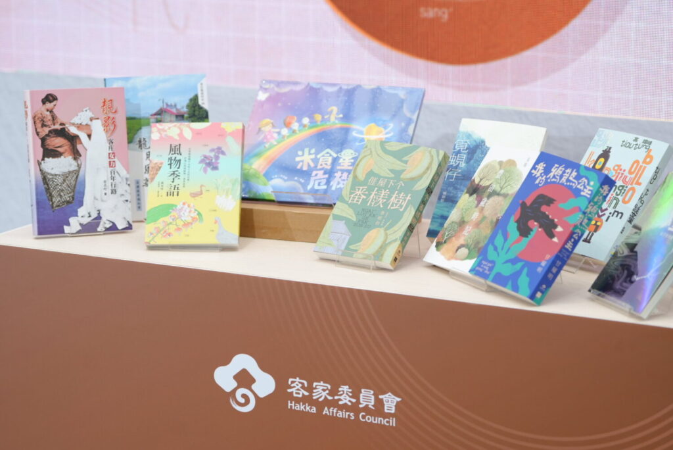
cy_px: 225
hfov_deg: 19.1
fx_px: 2001
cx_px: 336
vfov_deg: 12.8
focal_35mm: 107
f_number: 3.5
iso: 400
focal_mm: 107
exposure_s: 1/160
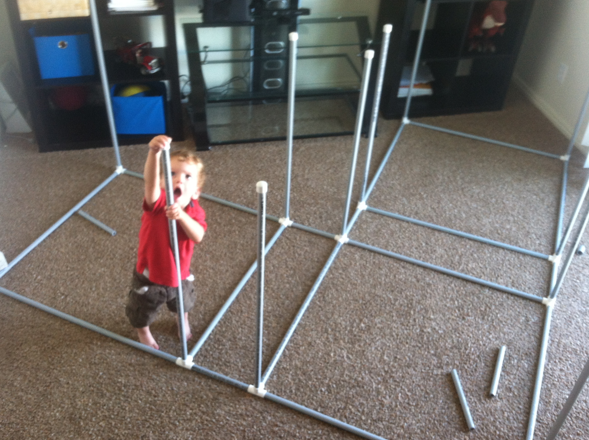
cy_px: 216
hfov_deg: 47.9
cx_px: 280
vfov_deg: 36.7
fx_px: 663
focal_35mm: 39
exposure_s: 1/15
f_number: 2.8
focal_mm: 3.85
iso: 100
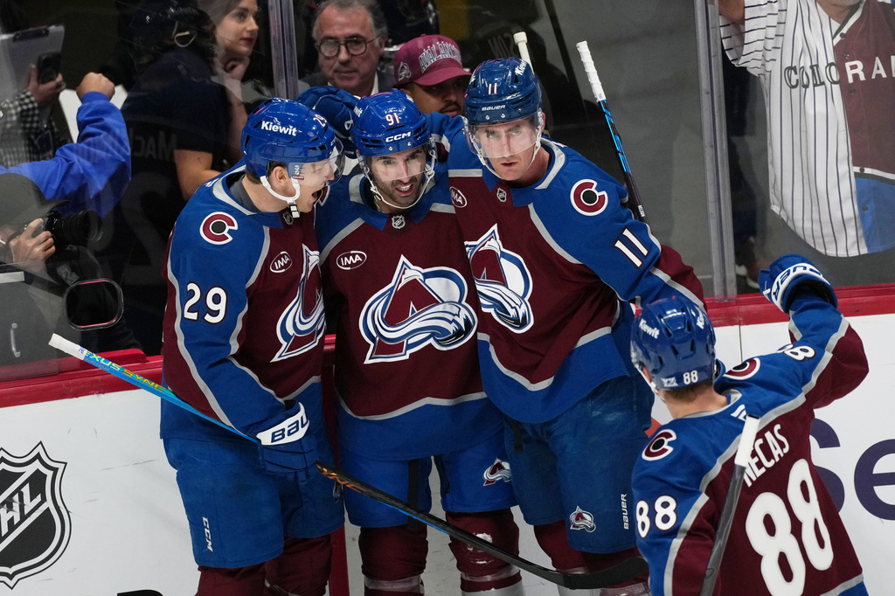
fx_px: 22367
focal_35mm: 900
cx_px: 448
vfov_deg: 1.5
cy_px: 298
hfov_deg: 2.3
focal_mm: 600
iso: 2500
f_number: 4
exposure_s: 1/2000
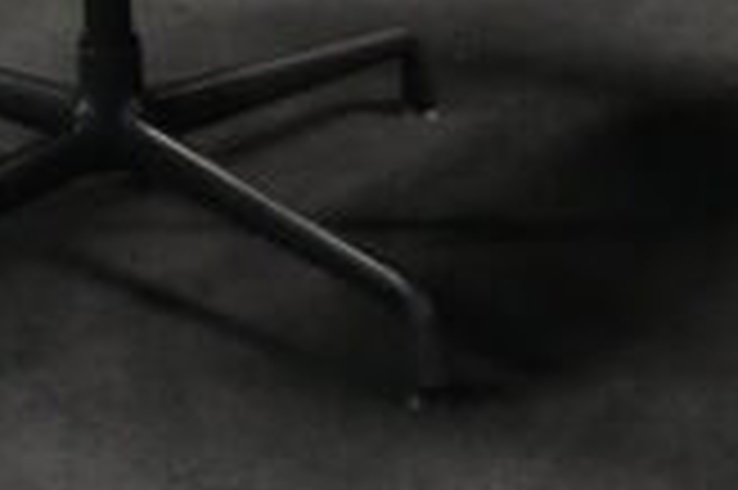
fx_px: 3154
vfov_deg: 8.8
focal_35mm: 154
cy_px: -153
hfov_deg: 13.3
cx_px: 616
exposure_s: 1/60
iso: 12800
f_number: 4
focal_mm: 42
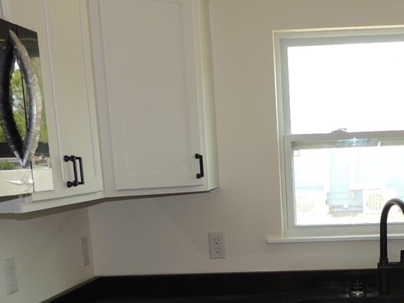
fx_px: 688
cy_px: 306
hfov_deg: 31.7
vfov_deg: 23.7
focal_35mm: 59
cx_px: 330
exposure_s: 1/60
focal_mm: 4.3
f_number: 3
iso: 100
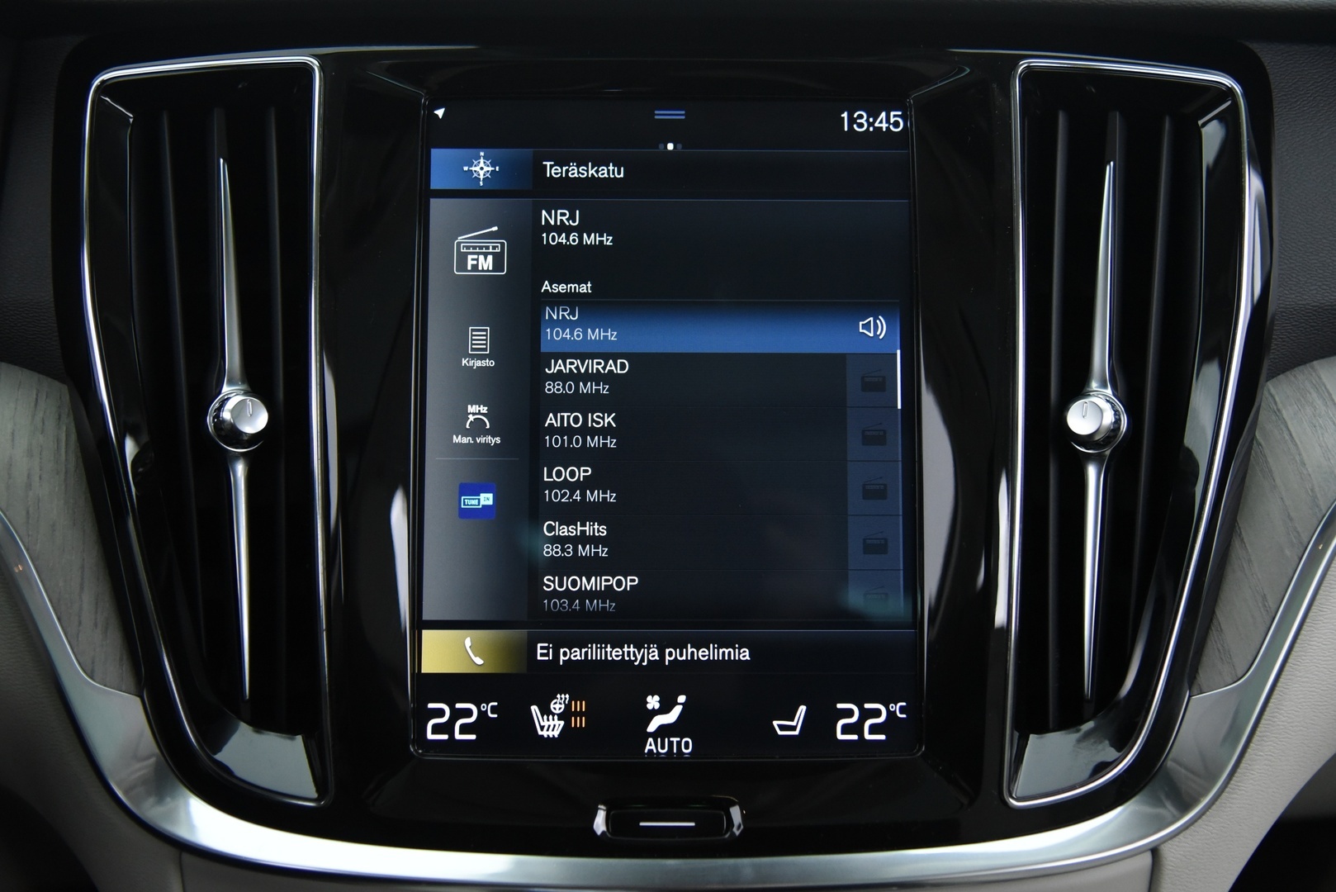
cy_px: 446
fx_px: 1411
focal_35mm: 38
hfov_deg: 50.7
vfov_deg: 35.1
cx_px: 668
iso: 4000
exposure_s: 1/30
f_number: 4
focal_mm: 38
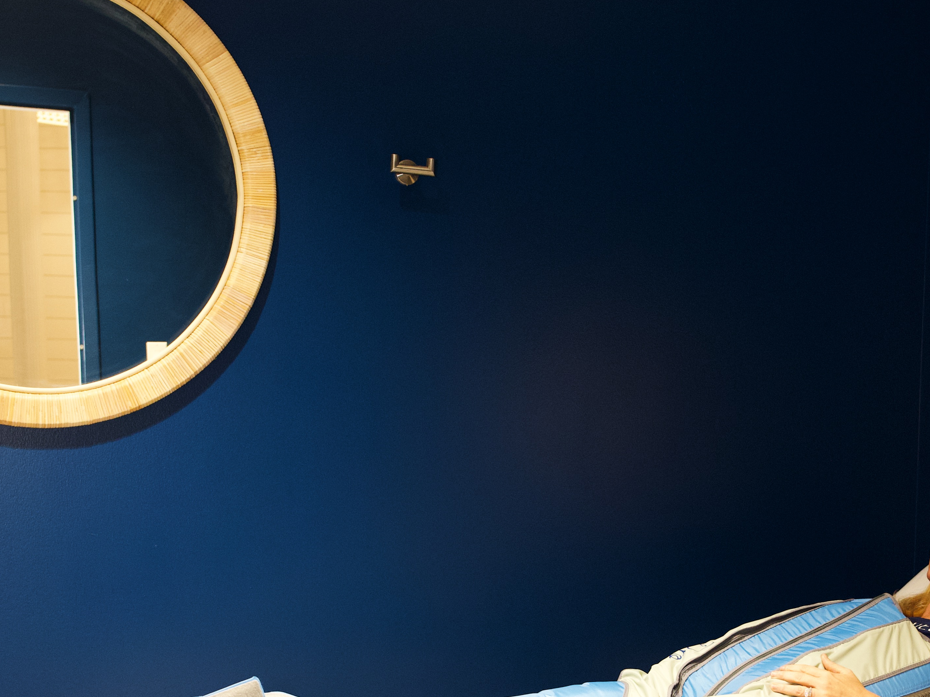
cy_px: 613
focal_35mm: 59
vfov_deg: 24.2
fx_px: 1585
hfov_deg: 32.5
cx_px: 584
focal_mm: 29
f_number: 3.2
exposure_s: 1/160
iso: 1600
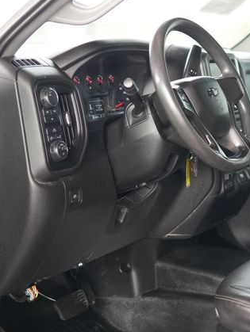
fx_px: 635
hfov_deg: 22.0
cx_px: 203
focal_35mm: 66
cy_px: 166
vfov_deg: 29.4
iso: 2000
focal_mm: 30
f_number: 2
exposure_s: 1/160
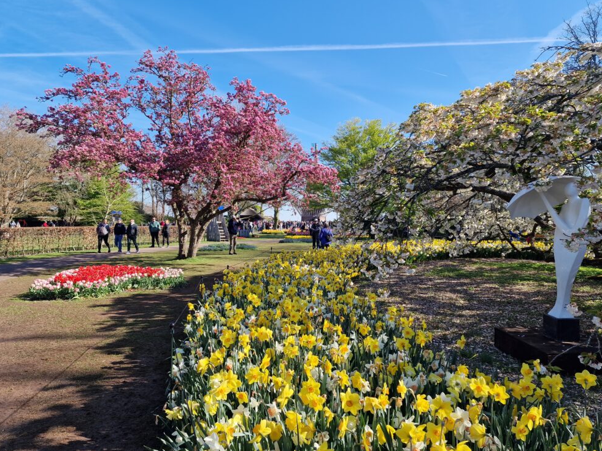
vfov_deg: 56.8
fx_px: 417
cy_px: 219
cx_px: 302
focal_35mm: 24
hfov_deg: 71.6
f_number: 1.8
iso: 50
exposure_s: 1/5102
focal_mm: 6.4
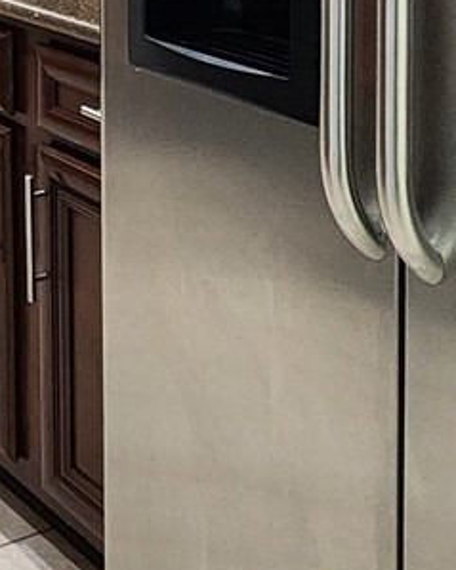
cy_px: -210
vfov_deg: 23.8
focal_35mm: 68
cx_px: -261
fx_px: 1148
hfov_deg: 19.2
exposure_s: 1/30
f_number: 2.2
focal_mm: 2.2
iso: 320
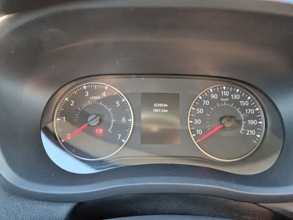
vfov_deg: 58.9
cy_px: 110
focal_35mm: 23
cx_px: 146
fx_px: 195
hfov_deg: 73.9
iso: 640
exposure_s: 1/100
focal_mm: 5.4
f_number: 1.8
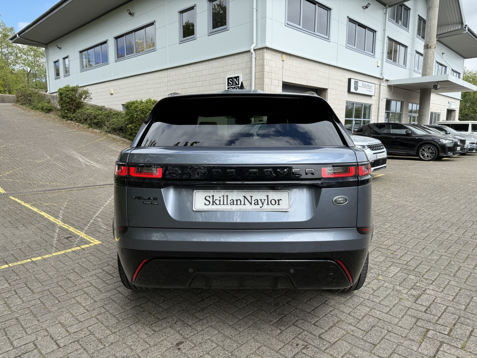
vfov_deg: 56.8
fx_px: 331
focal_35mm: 24
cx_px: 238
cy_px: 179
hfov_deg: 71.6
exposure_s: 1/2445
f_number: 1.78
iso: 80
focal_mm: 6.76
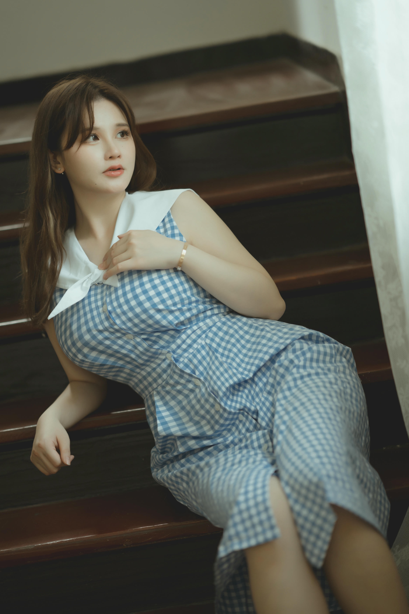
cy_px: 307
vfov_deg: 23.9
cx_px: 204
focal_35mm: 85
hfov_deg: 16.1
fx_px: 1448
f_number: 1.4
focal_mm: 85
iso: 320
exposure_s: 1/80
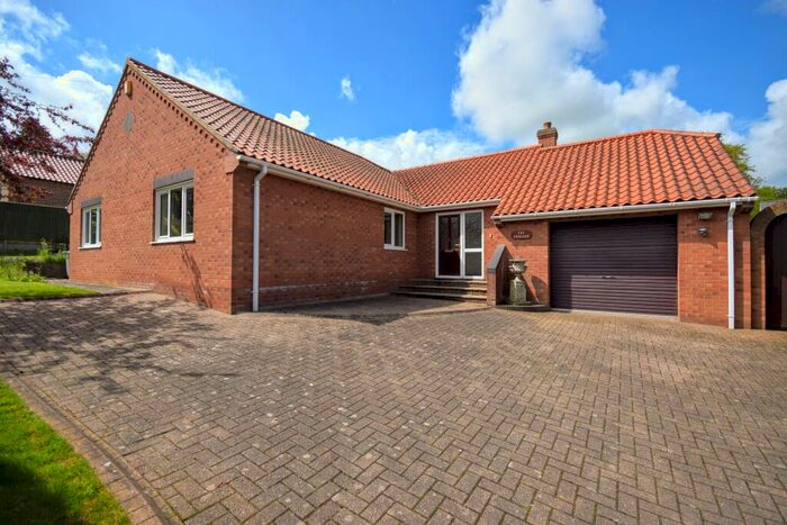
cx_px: 394
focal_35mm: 15
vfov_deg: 77.4
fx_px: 328
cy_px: 262
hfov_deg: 100.4
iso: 100
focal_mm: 10
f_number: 5.6
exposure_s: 1/500
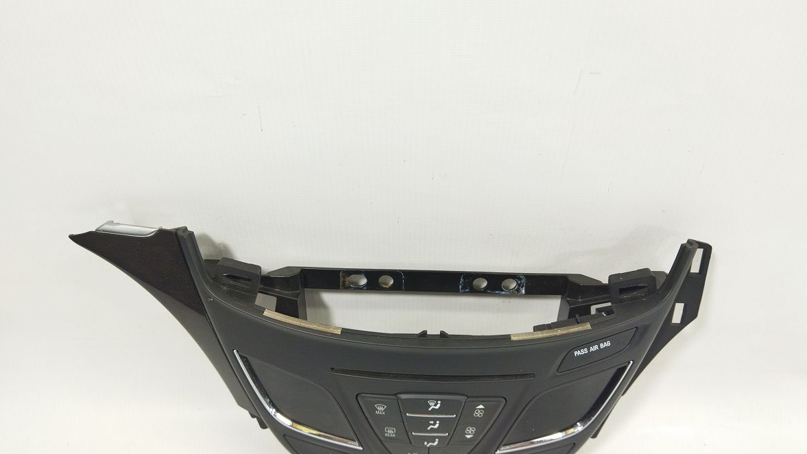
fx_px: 642
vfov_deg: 38.7
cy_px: 277
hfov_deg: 64.3
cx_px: 409
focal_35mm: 30
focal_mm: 4.71
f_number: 1.79
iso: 159
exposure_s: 1/100
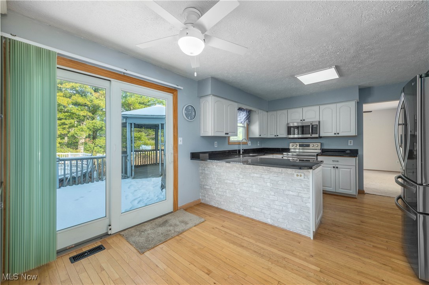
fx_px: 167
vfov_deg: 81.1
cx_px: 214
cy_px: 142
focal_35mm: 14
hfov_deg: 104.3
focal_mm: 14
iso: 100
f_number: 9
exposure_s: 1/60
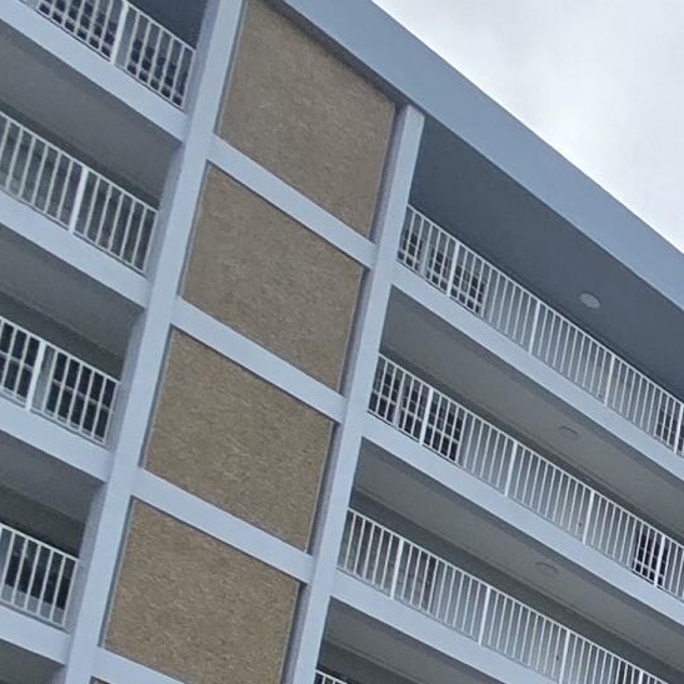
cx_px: 1659
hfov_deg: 15.0
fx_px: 1408
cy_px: 1309
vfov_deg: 19.0
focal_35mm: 63
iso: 50
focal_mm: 2.2
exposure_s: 1/1978
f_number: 2.2
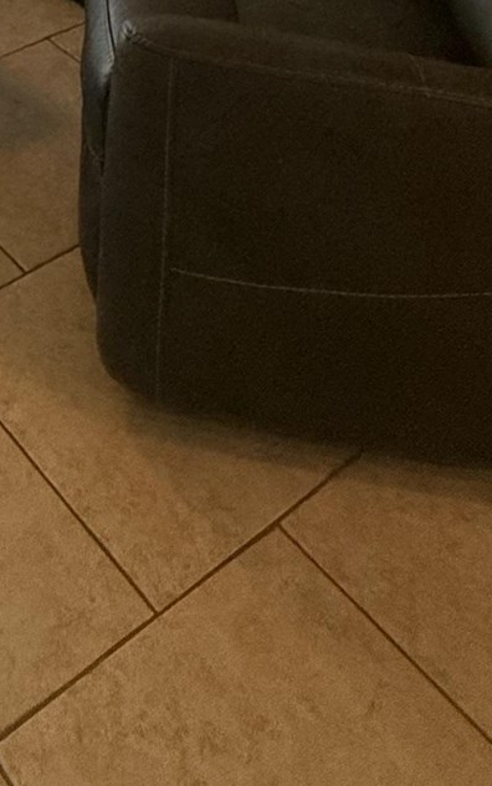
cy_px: -420
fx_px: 1158
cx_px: -190
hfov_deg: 21.2
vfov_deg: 26.2
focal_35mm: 54
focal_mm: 2.22
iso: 250
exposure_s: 1/120
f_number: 2.2
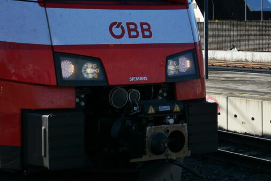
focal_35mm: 89
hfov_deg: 22.3
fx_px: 670
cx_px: 26
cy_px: 33
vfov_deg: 15.3
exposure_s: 1/1000
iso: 200
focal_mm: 19.9
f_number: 5.6
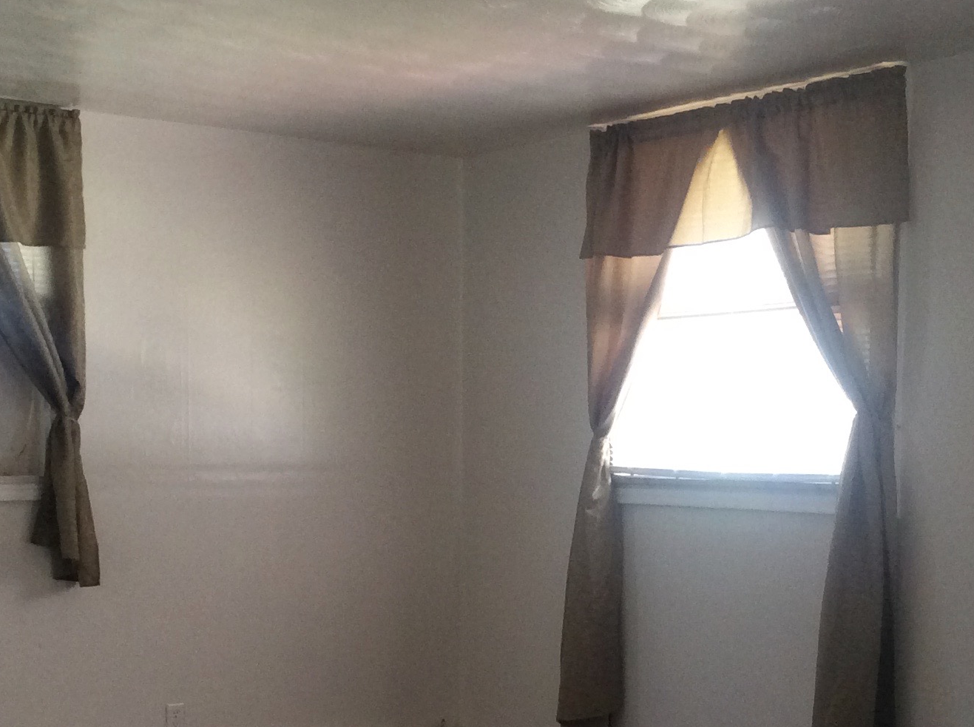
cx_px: 507
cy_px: 553
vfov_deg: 23.0
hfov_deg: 30.8
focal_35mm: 63
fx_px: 1770
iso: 100
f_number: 2.4
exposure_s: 1/24
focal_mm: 3.3
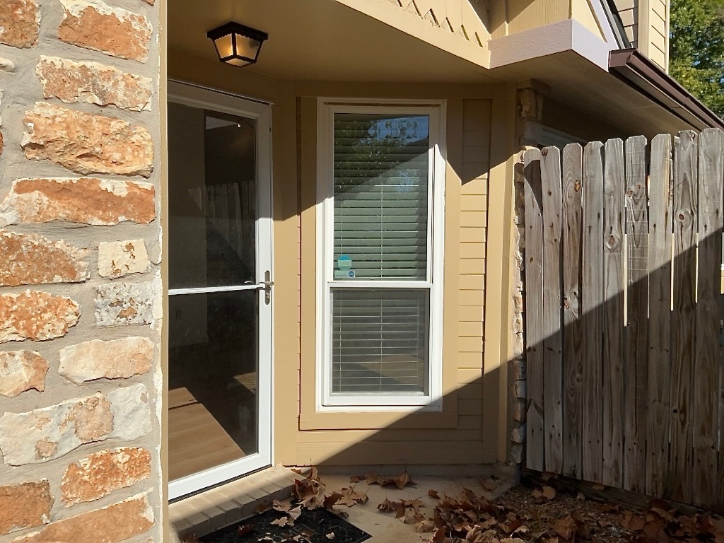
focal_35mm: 27
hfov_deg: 65.3
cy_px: 272
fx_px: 565
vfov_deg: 51.4
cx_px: 362
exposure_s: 1/3322
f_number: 1.8
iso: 25
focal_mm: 3
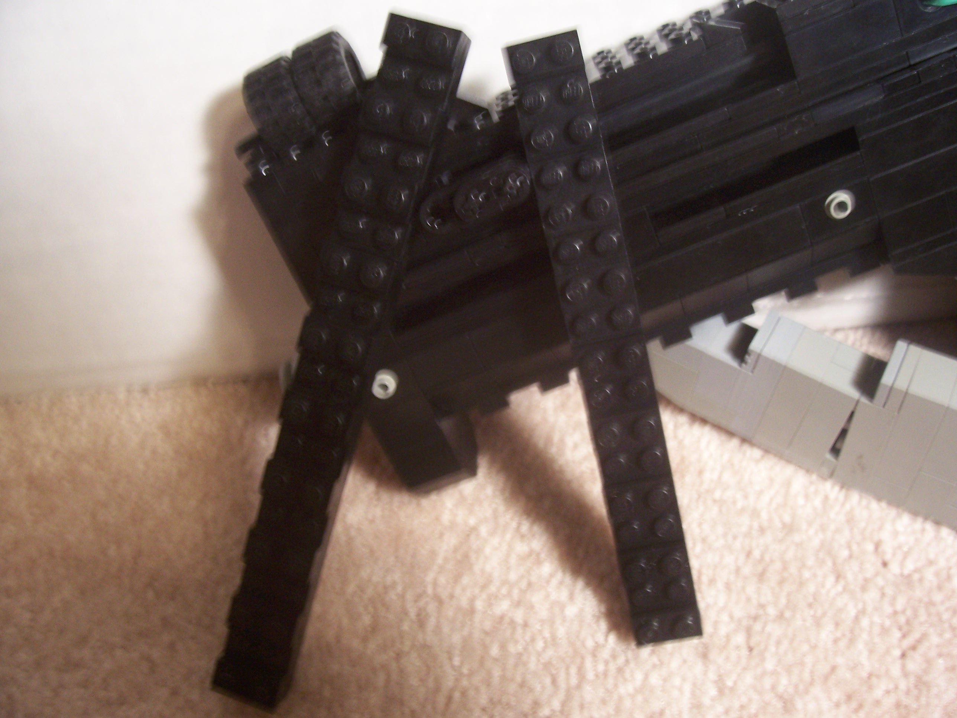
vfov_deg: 41.8
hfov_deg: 54.0
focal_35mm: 34
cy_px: 359
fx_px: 940
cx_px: 478
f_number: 2.7
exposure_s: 1/10
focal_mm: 5.6
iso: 160
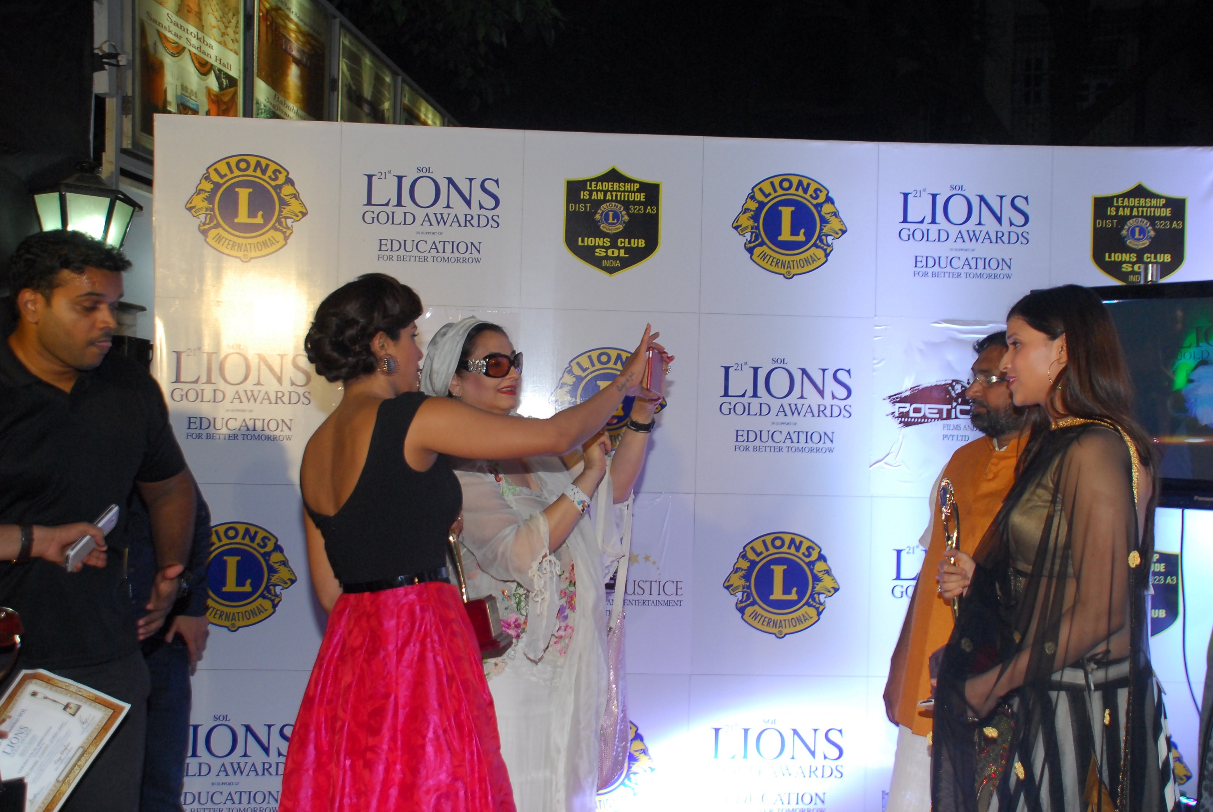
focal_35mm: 36
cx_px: 606
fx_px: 1214
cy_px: 406
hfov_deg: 53.1
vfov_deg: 37.0
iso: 640
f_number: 3.8
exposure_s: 1/125
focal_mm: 24
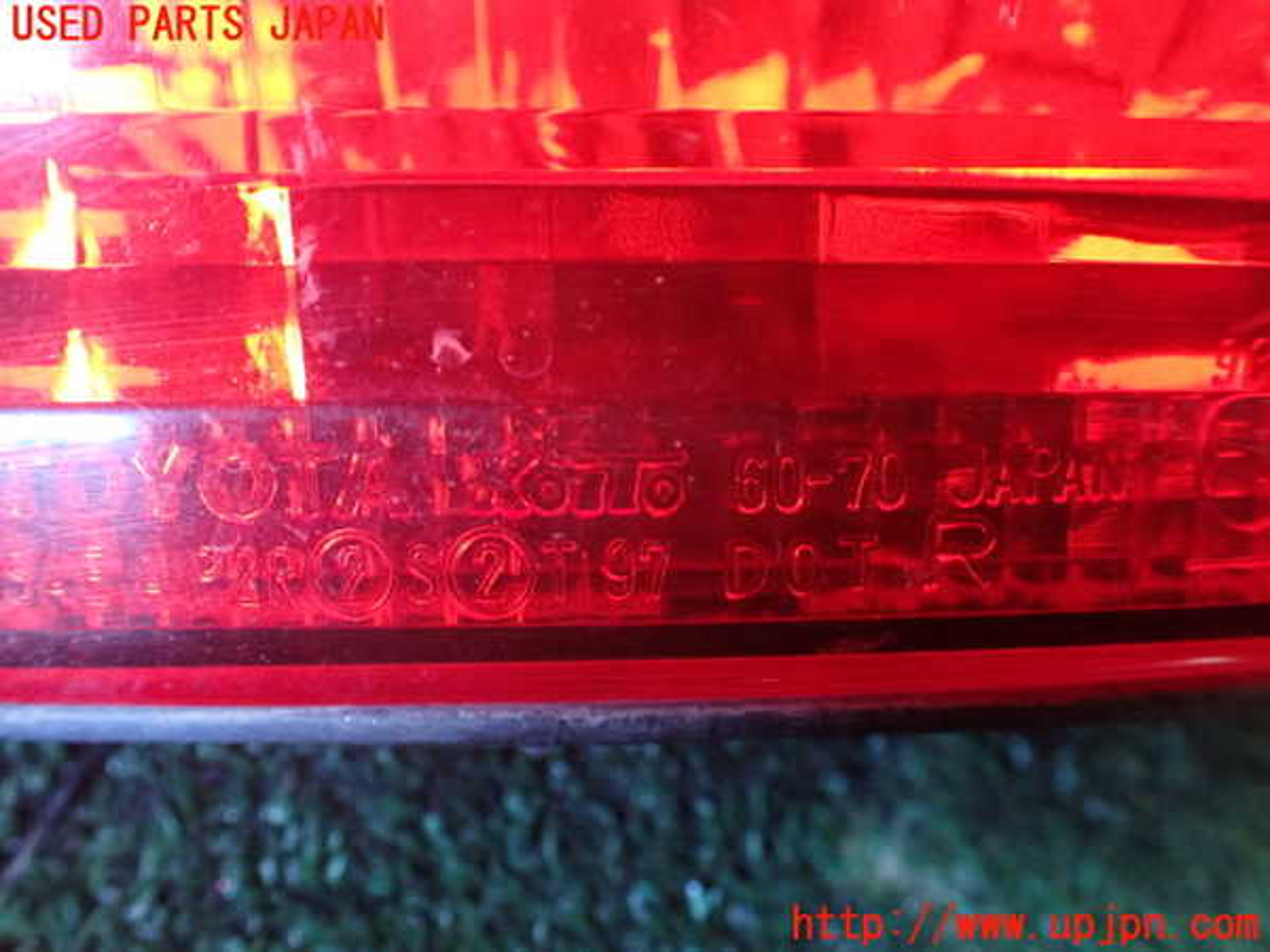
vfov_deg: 46.8
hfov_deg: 60.0
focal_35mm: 30
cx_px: 635
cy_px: 476
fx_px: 1101
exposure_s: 1/30
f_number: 2.3
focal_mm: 5.4
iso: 1250
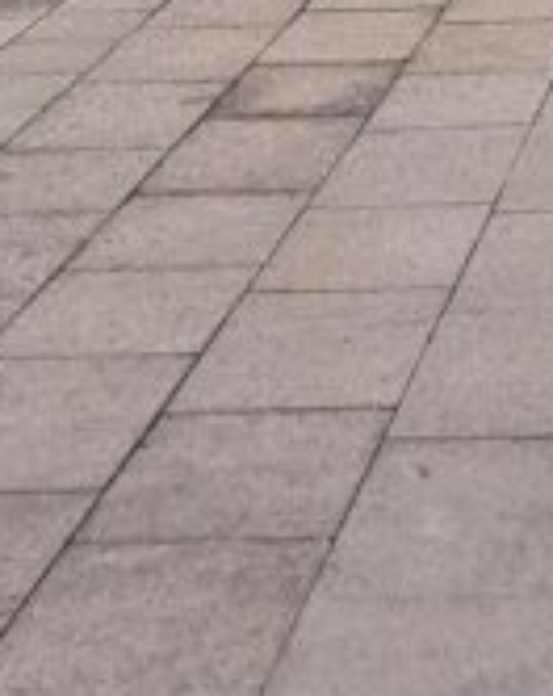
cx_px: 913
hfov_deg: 9.1
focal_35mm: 163
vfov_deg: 10.6
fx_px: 3347
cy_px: -797
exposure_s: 1/123
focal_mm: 4
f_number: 1.8
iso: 50
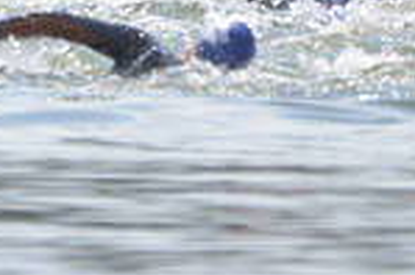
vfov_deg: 0.5
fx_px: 29755
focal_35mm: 2584
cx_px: 159
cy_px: -288
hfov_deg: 0.8
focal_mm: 600
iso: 800
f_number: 6.3
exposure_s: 1/2500
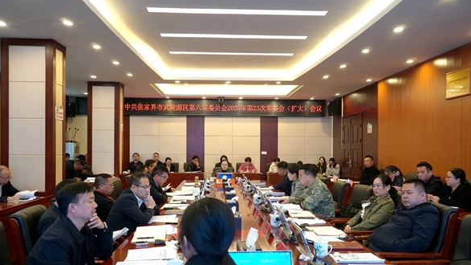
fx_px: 381
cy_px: 151
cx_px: 235
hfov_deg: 63.4
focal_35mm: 31
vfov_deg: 38.2
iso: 1000
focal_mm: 19
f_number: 4
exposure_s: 1/160
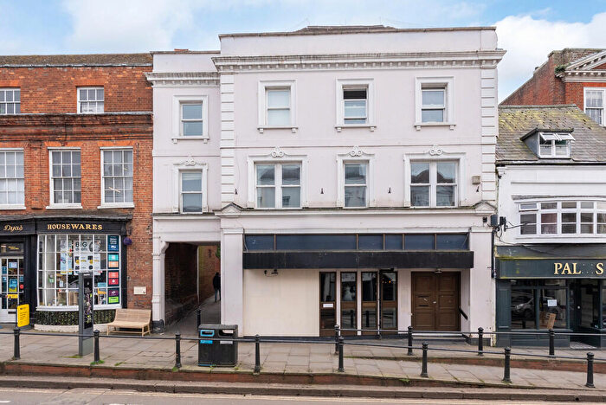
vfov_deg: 73.9
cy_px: 202
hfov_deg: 96.7
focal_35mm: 16
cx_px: 303
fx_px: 270
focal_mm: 16
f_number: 7.1
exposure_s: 1/500
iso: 1000
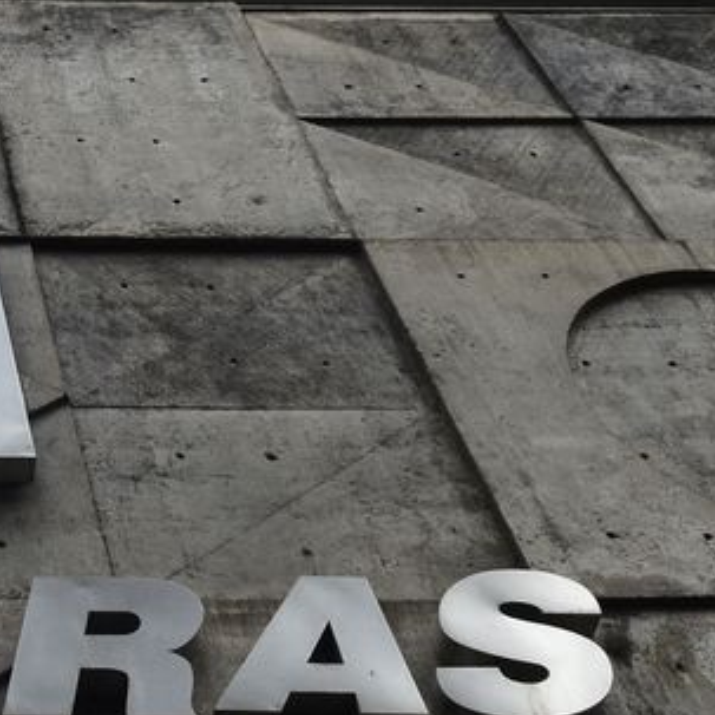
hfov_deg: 18.9
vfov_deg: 20.2
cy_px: -76
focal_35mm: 82
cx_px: -333
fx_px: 1907
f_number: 8
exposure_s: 1/125
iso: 200
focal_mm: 17
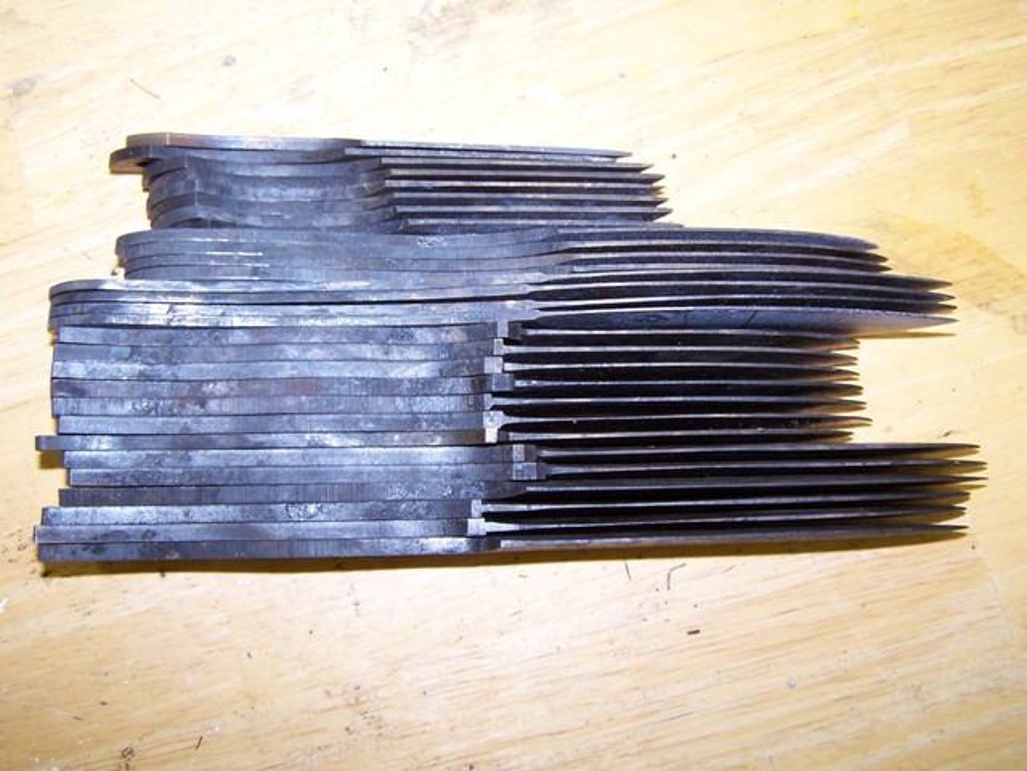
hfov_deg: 49.0
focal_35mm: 38
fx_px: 1127
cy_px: 386
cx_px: 514
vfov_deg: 37.7
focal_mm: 6.3
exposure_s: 1/60
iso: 80
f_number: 2.8
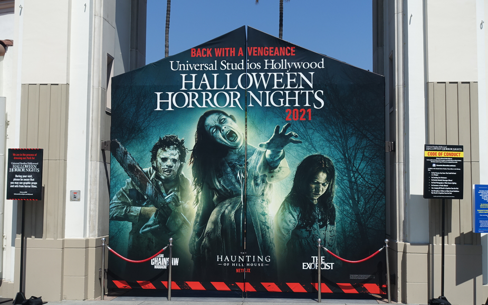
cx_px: 243
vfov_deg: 25.3
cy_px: 152
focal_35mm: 51
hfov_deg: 39.6
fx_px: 678
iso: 125
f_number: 4
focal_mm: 17.9
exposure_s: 1/200
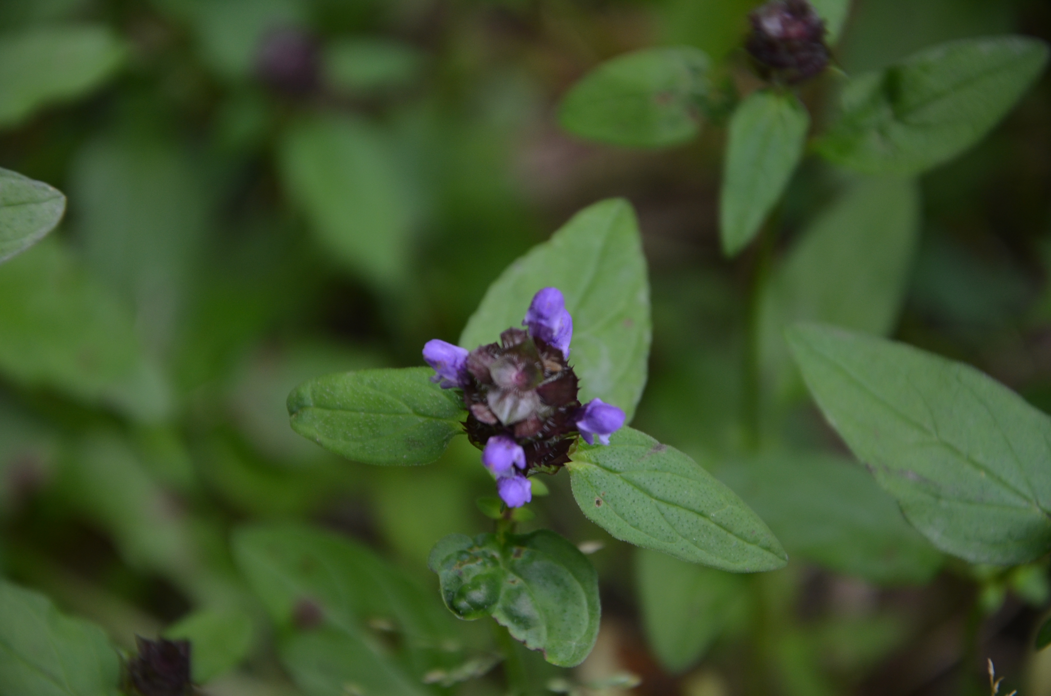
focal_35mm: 158
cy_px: 348
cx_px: 526
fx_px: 4589
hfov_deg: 13.1
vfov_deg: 8.7
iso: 400
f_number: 5.6
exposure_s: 1/100
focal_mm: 105
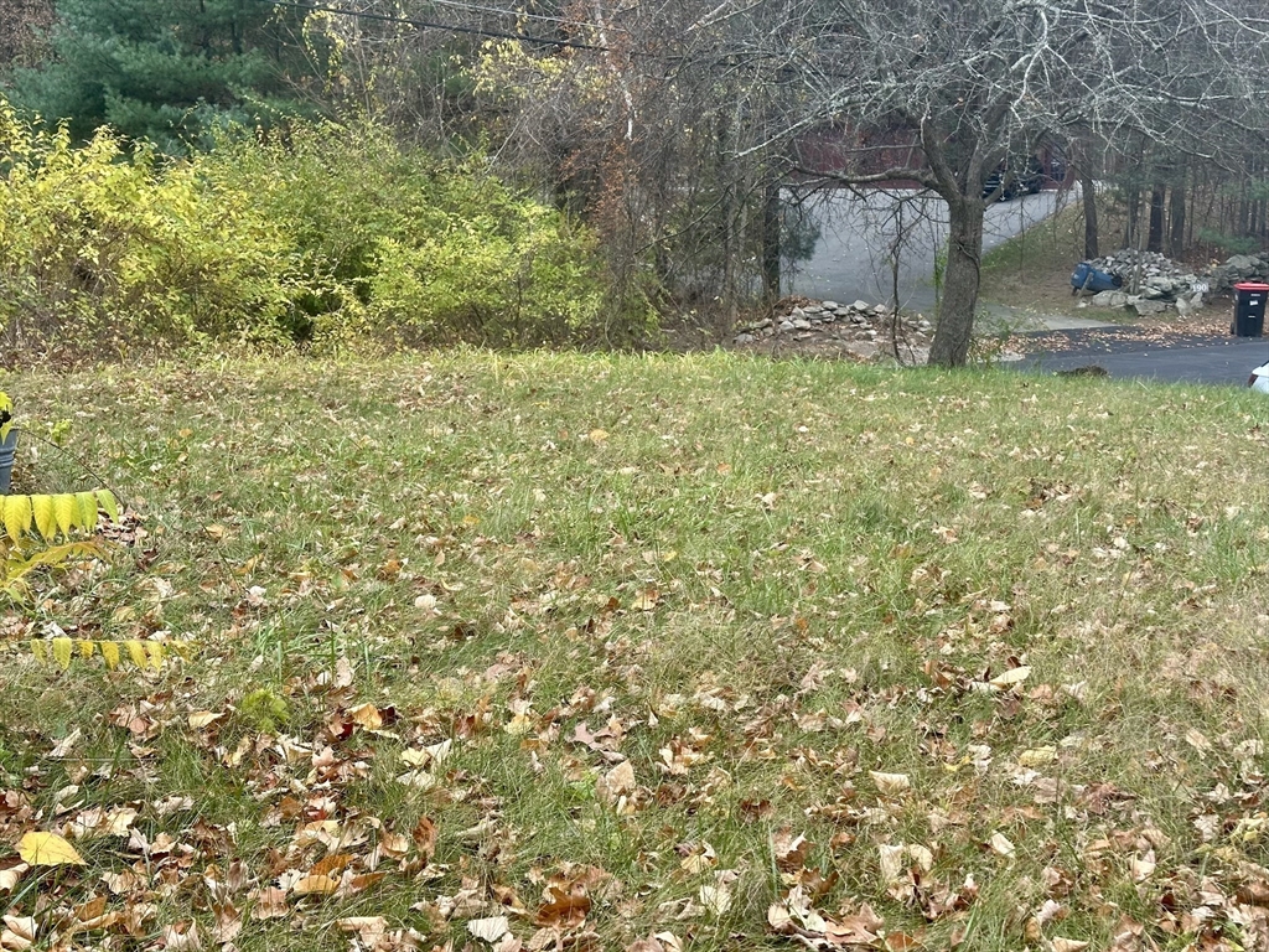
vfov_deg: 30.3
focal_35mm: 48
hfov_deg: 39.7
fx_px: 1760
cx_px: 634
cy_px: 476
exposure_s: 1/393
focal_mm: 6.86
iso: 64
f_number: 1.78
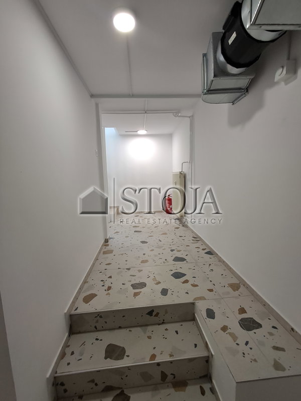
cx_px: 150
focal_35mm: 16
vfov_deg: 94.5
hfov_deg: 78.1
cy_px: 200
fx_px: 186
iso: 125
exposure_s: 1/50
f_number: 2.2
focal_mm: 1.64
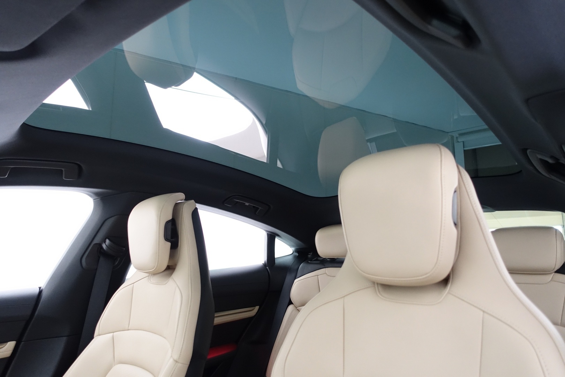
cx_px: 282
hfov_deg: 71.5
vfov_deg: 51.3
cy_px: 188
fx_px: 392
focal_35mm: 25
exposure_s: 1/30
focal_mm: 9.08
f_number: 2.5
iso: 1000
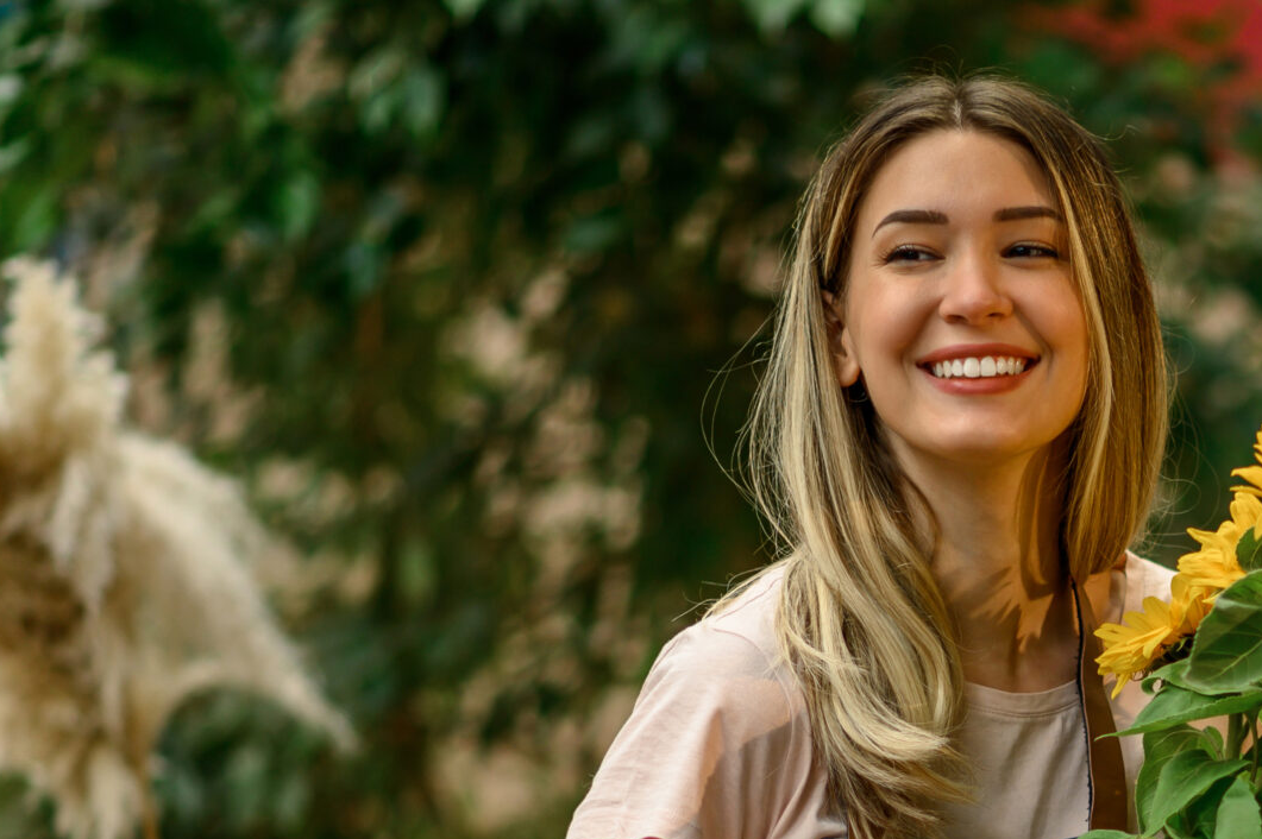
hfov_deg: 10.0
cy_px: 917
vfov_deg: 6.7
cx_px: 1192
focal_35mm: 205
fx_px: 7182
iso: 200
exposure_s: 1/160
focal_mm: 85
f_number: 1.8
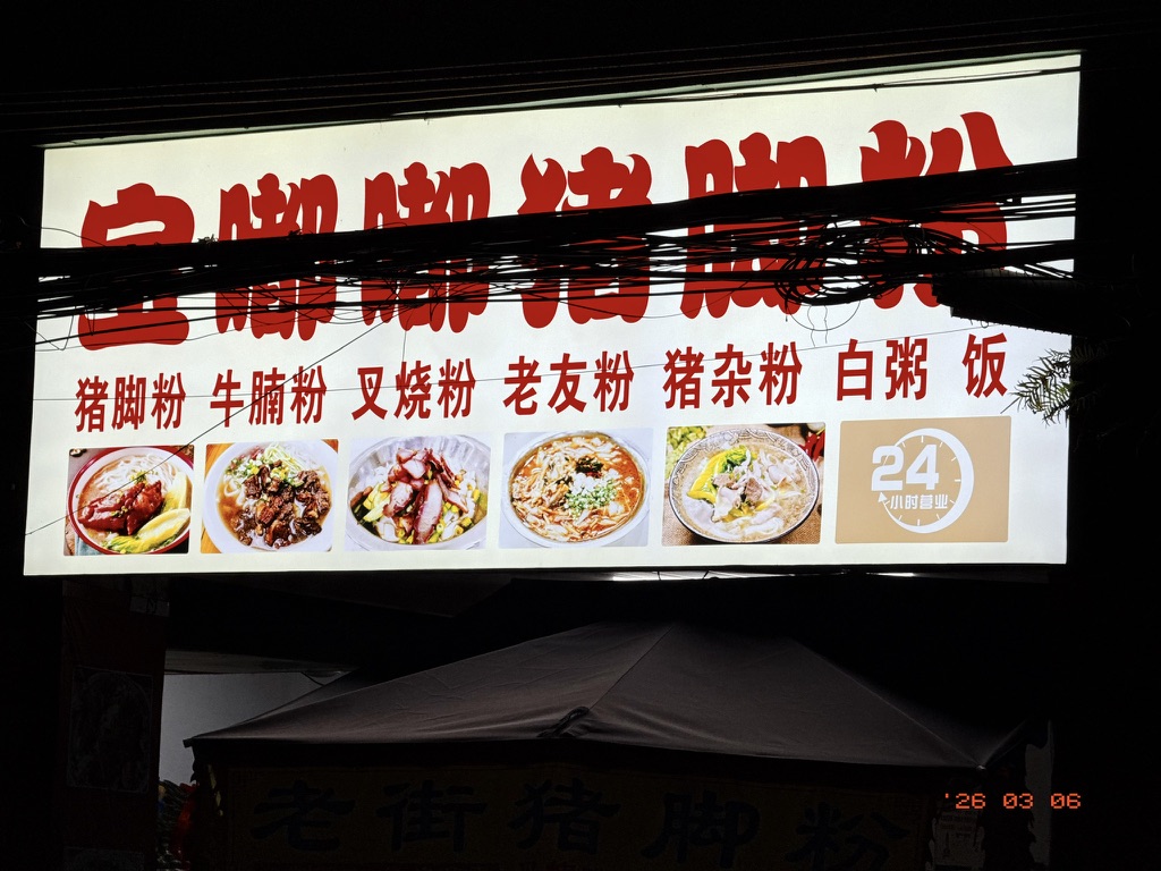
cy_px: 436
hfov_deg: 16.4
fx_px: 4025
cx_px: 580
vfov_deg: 12.3
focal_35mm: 120
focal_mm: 15.66
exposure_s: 1/121
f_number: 2.8
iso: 32
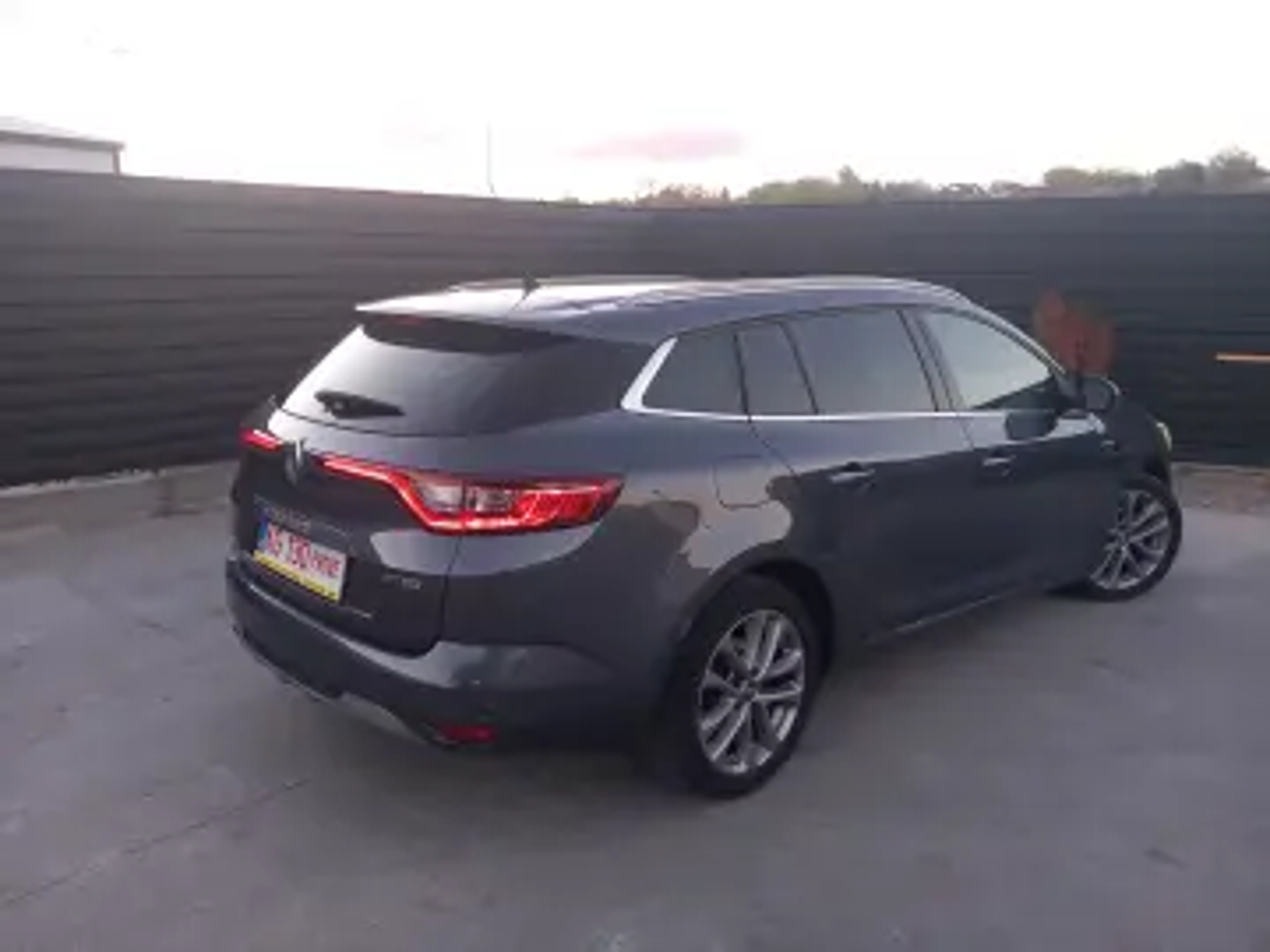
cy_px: 476
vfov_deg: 51.4
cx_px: 635
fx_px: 991
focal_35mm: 27
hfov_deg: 65.3
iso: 100
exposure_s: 1/50
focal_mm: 4
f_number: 1.8
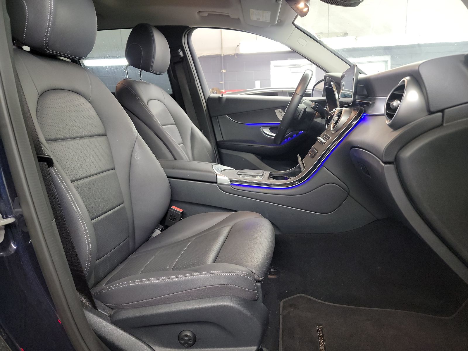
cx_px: 234
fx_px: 324
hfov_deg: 71.6
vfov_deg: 56.8
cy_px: 176
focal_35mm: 24
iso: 746
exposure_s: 1/59
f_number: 1.8
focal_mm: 6.7
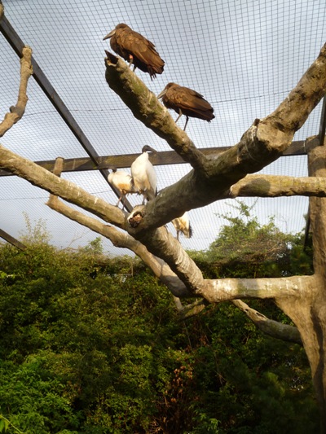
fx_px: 452
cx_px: 163
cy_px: 217
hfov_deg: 39.7
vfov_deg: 51.3
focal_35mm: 36
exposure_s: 1/100
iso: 80
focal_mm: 6.5
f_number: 3.6
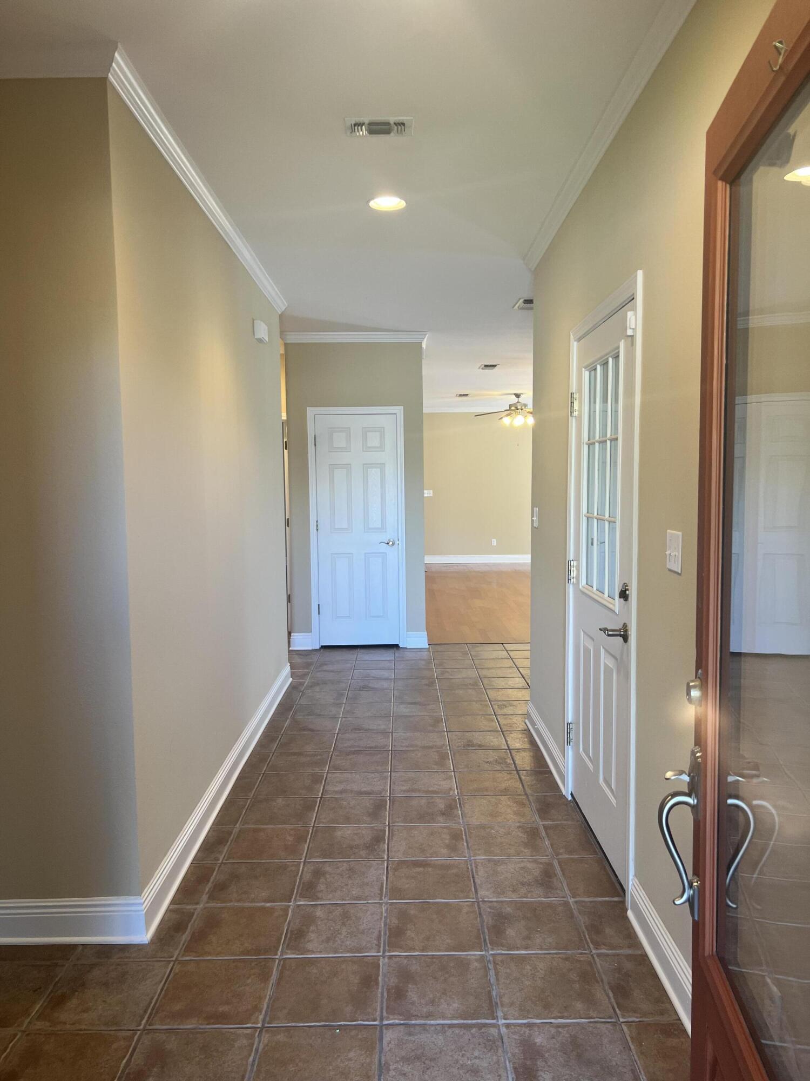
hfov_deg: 53.1
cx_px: 405
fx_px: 811
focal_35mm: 26
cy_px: 540
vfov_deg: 67.3
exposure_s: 1/60
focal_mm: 5.7
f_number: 1.5
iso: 80
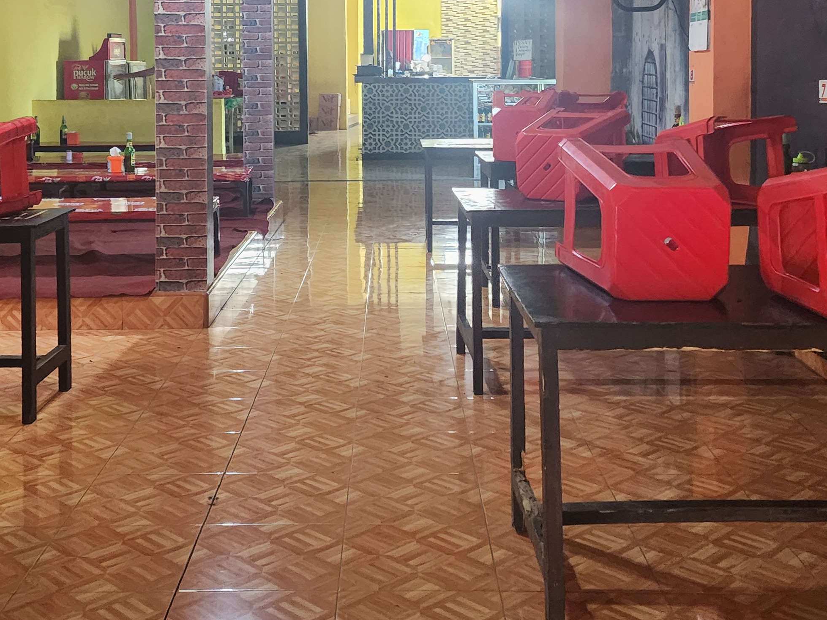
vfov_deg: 30.0
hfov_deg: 40.4
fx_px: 1123
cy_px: 104
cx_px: 385
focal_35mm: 47
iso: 1000
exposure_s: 1/100
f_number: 1.8
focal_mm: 6.4
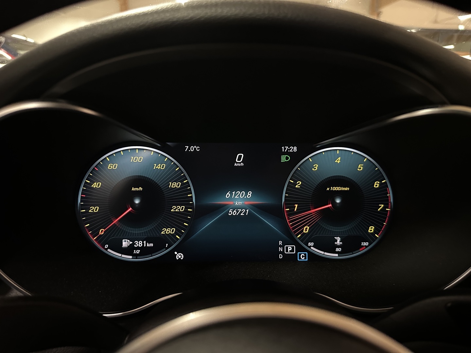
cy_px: 176
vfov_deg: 56.8
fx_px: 327
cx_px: 236
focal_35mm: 24
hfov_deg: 71.6
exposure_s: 1/29
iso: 1600
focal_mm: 6.86
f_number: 1.78
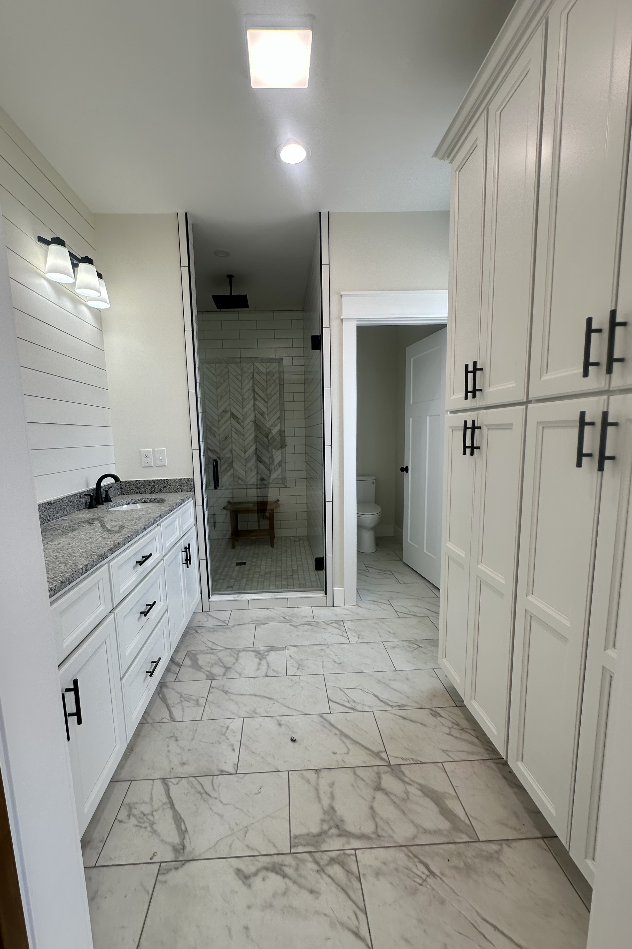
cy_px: 489
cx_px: 297
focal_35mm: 15
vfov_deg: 100.4
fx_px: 395
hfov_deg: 77.2
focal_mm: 2.22
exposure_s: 1/123
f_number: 2.2
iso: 40
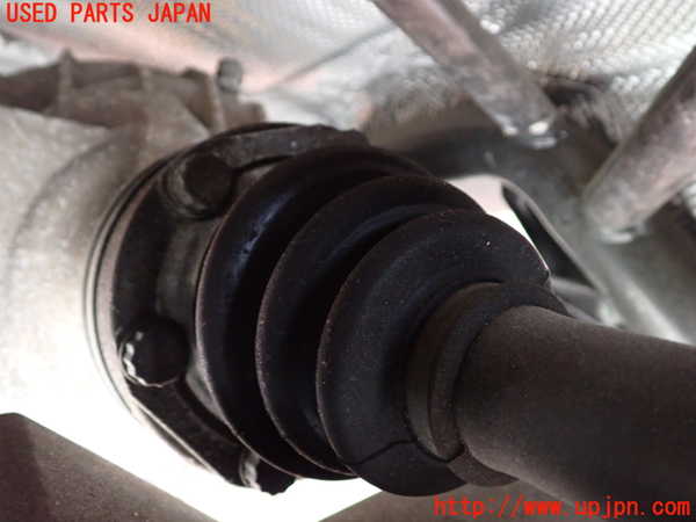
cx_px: 348
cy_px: 261
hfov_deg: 60.0
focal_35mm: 30
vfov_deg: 46.8
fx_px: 603
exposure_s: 1/8
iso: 1000
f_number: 2.3
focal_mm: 5.4
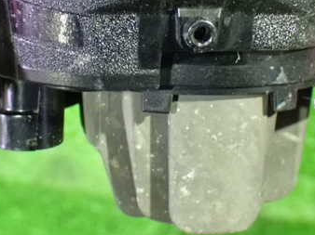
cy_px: 59
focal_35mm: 96
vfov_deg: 15.3
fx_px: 873
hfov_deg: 20.5
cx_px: 161
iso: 1600
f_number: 3.3
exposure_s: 1/13
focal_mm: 9.65
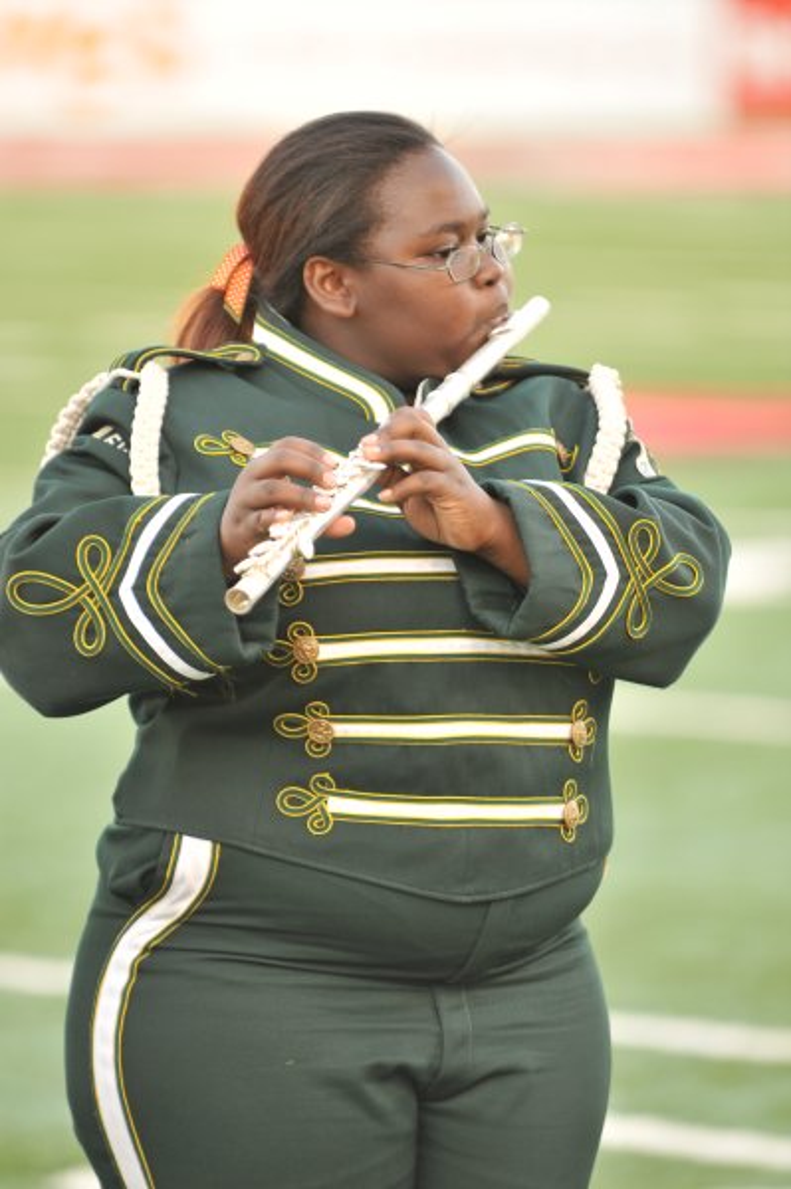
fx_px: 9904
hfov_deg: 4.6
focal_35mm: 300
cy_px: 594
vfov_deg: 6.9
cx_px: 396
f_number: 2.8
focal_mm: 200
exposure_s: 1/160
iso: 200
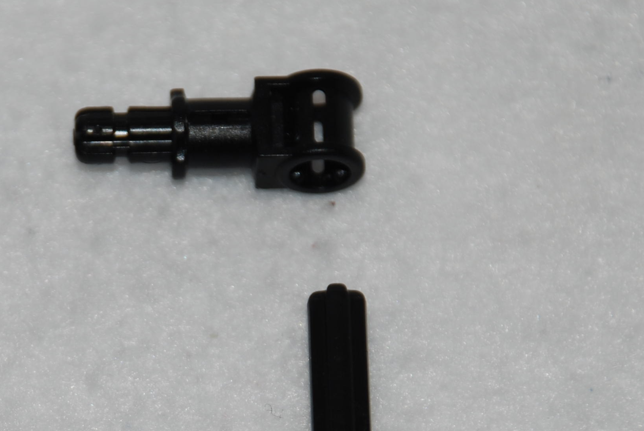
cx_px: 138
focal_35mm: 356
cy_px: 368
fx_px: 6376
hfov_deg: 5.8
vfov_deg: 3.9
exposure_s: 1/60
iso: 100
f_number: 5.6
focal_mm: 100
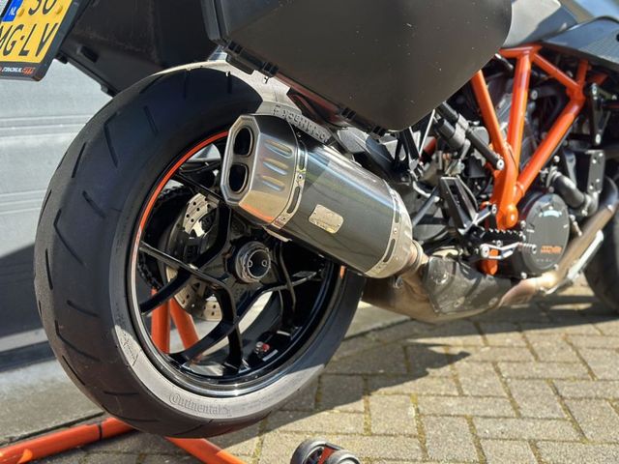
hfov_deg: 39.7
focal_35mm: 48
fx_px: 858
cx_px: 310
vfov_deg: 30.3
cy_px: 232
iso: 80
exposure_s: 1/631
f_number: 1.78
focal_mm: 6.86
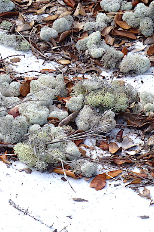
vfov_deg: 6.5
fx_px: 2022
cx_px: 63
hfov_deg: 4.4
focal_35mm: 315
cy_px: 109
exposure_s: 1/500
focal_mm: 36.7
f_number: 4.5
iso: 100
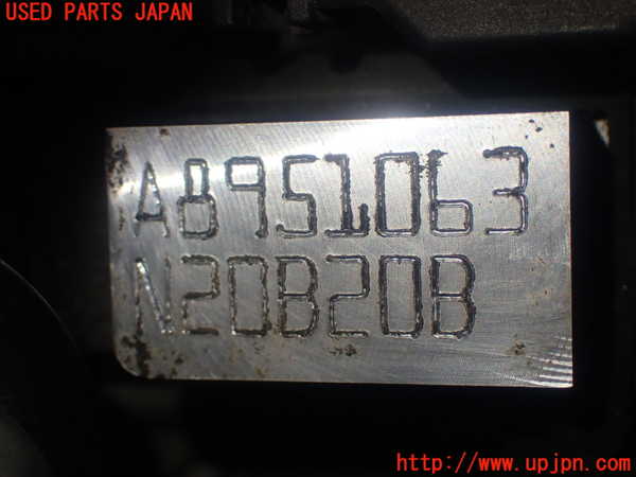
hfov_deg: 29.0
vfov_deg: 21.9
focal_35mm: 67
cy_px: 238
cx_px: 318
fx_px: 1231
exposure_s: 1/60
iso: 250
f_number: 3.8
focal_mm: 11.88
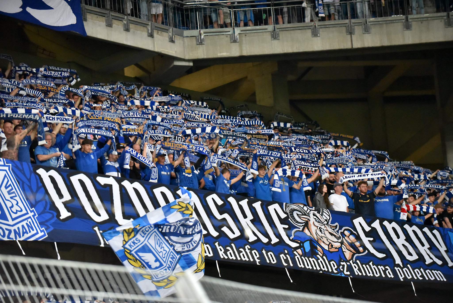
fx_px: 1699
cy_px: 152
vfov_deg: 10.2
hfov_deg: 15.2
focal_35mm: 135
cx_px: 226
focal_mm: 135
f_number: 2.8
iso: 6400
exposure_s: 1/1000
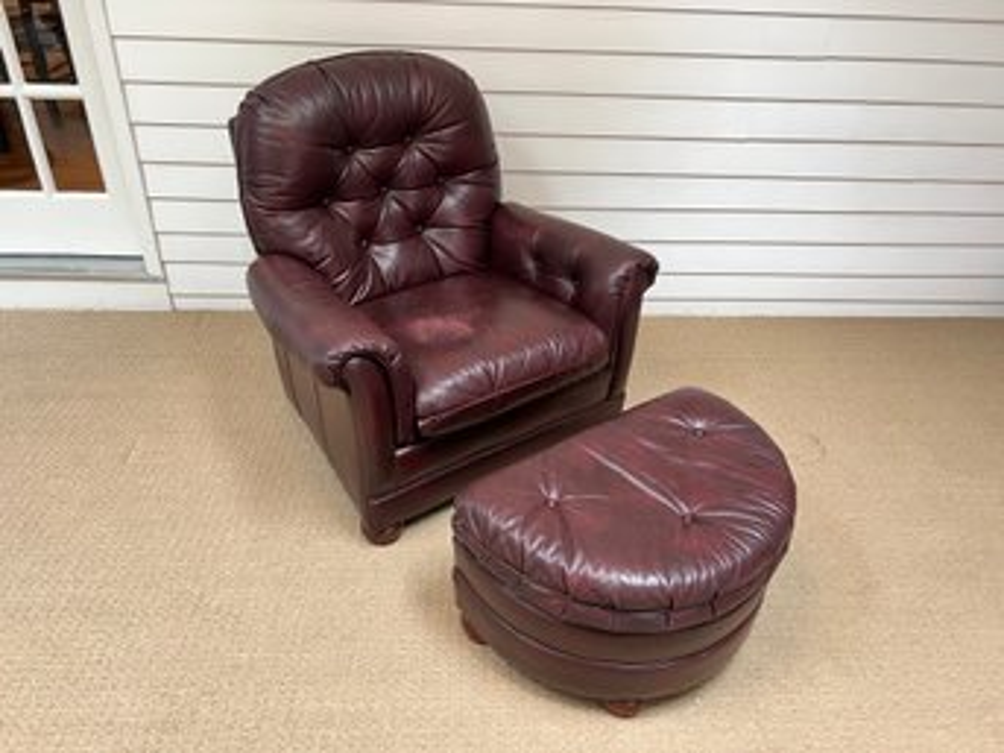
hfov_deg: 67.3
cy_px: 376
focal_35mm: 26
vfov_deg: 53.0
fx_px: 754
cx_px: 502
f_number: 1.5
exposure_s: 1/60
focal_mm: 5.7
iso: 100
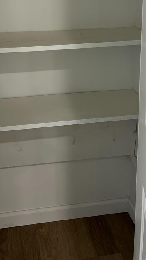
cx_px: 56
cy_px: 38
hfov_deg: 24.4
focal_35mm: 49
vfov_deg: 39.7
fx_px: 337
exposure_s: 1/60
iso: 64
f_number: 1.5
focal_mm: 5.7
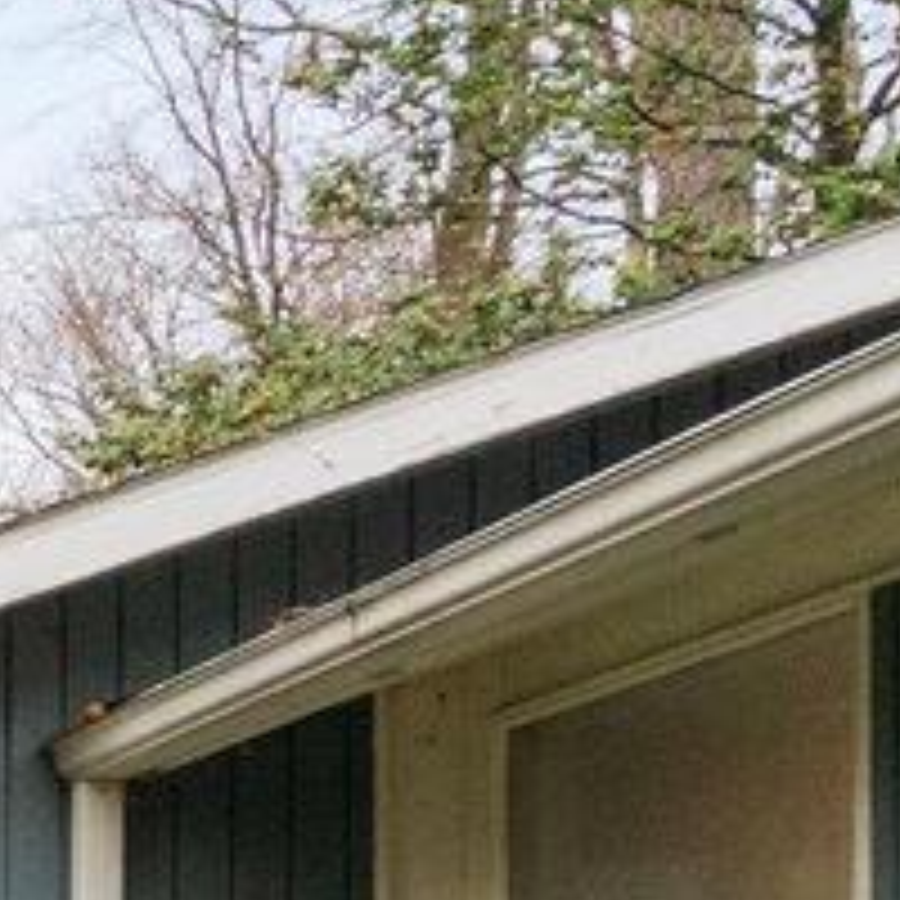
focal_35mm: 98
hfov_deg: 11.3
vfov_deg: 16.6
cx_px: -1746
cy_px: 1233
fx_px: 2883
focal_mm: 16
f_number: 8
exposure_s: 1/160
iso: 1250
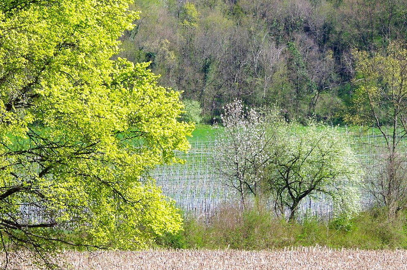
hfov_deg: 4.8
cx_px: 111
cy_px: 16
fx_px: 4896
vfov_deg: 3.2
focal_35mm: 434
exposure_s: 1/50
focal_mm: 120
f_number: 14
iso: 100
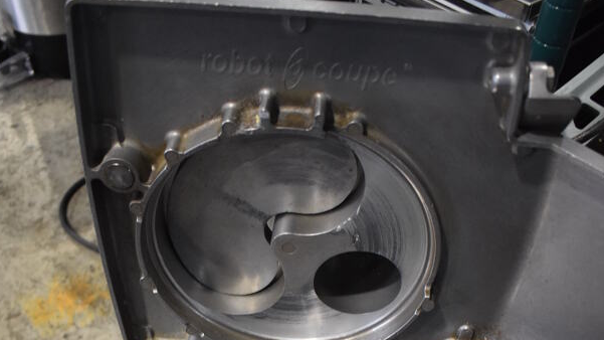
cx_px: 301
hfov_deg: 47.4
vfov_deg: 25.4
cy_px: 389
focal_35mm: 43
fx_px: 689
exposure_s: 1/125
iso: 1800
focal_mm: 18
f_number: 3.5
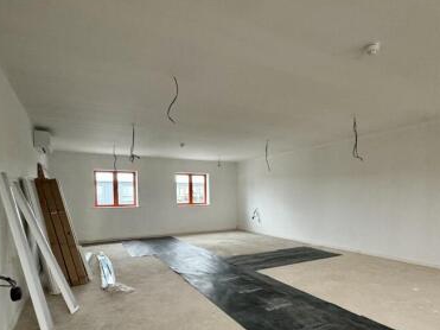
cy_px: 211
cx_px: 240
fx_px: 280
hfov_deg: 76.2
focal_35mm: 22
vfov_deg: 60.1
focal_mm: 2.22
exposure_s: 1/60
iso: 800
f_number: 2.2
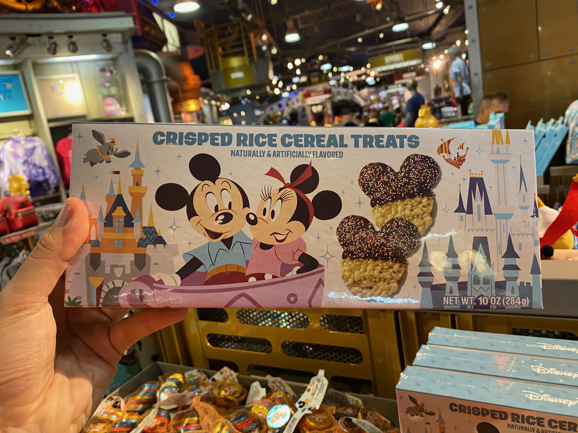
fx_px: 434
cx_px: 289
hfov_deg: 67.3
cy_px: 216
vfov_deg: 53.1
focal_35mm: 26
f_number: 1.8
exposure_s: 1/60
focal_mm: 4.25
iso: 320
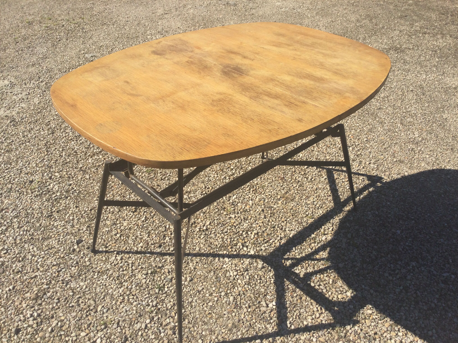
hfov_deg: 58.4
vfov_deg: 45.4
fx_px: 410
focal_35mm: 31
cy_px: 172
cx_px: 229
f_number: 2.4
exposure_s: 1/1164
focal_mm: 3.3
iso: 25
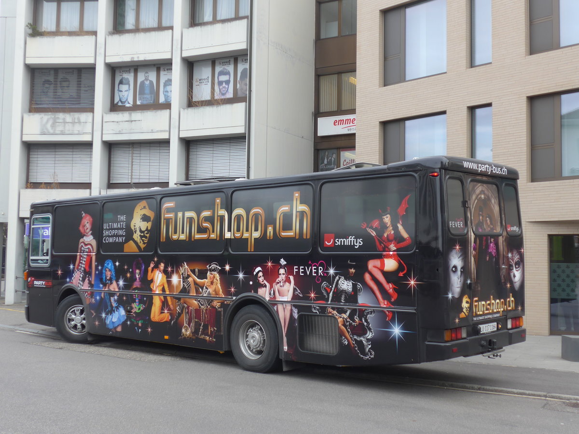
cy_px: 217
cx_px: 290
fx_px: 736
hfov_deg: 42.9
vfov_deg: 32.9
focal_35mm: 44
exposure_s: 1/250
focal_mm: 9
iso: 80
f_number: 2.8
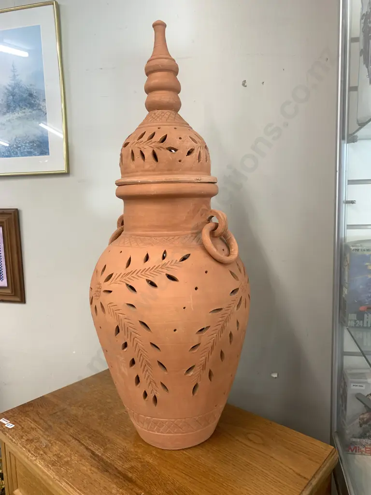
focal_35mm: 26
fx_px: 372
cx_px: 186
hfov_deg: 53.1
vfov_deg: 67.3
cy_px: 248
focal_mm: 4.25
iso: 50
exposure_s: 1/50
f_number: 1.8
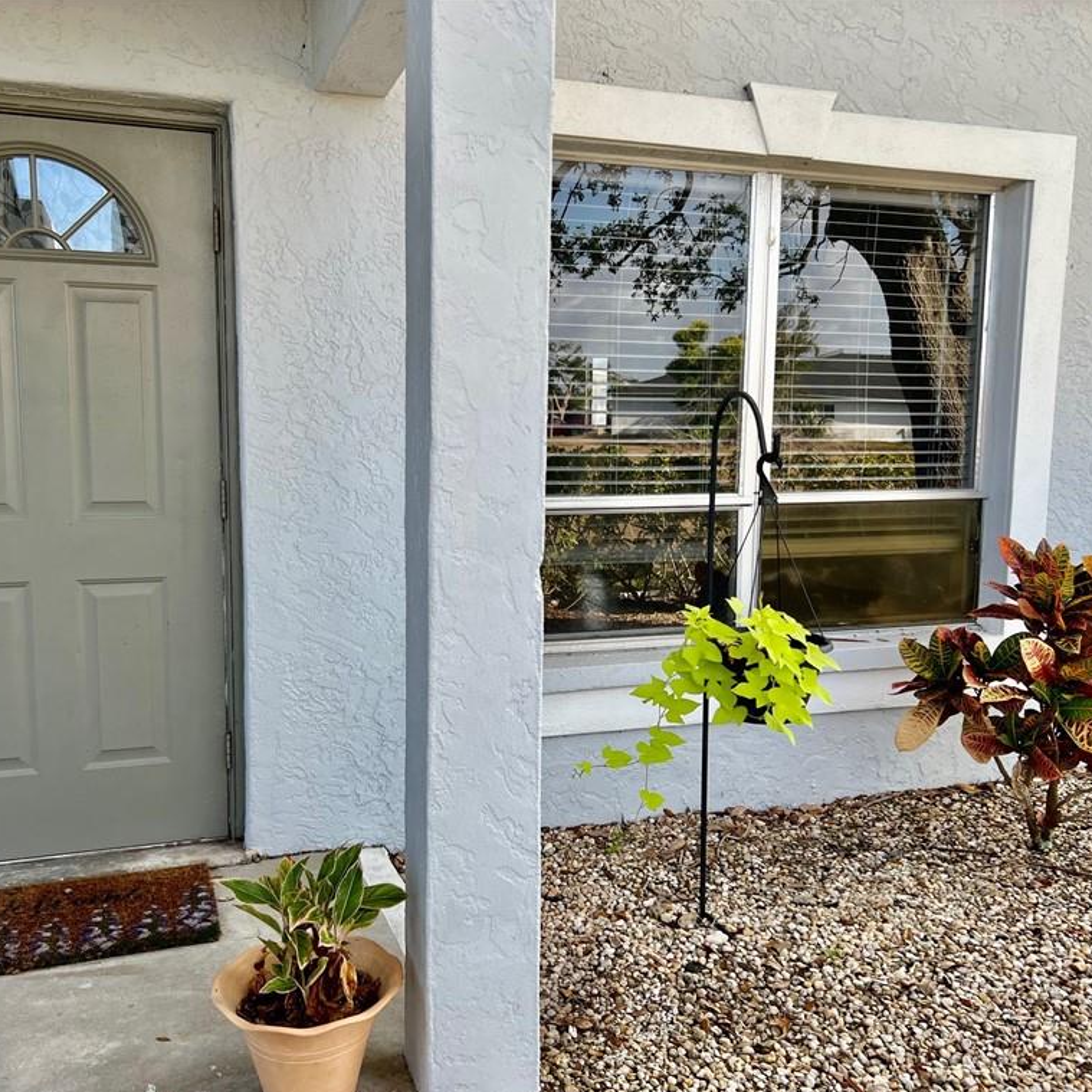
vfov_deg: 52.5
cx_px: 512
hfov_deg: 52.5
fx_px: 1106
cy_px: 550
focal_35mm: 31
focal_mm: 5.7
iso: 50
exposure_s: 1/569
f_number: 1.5
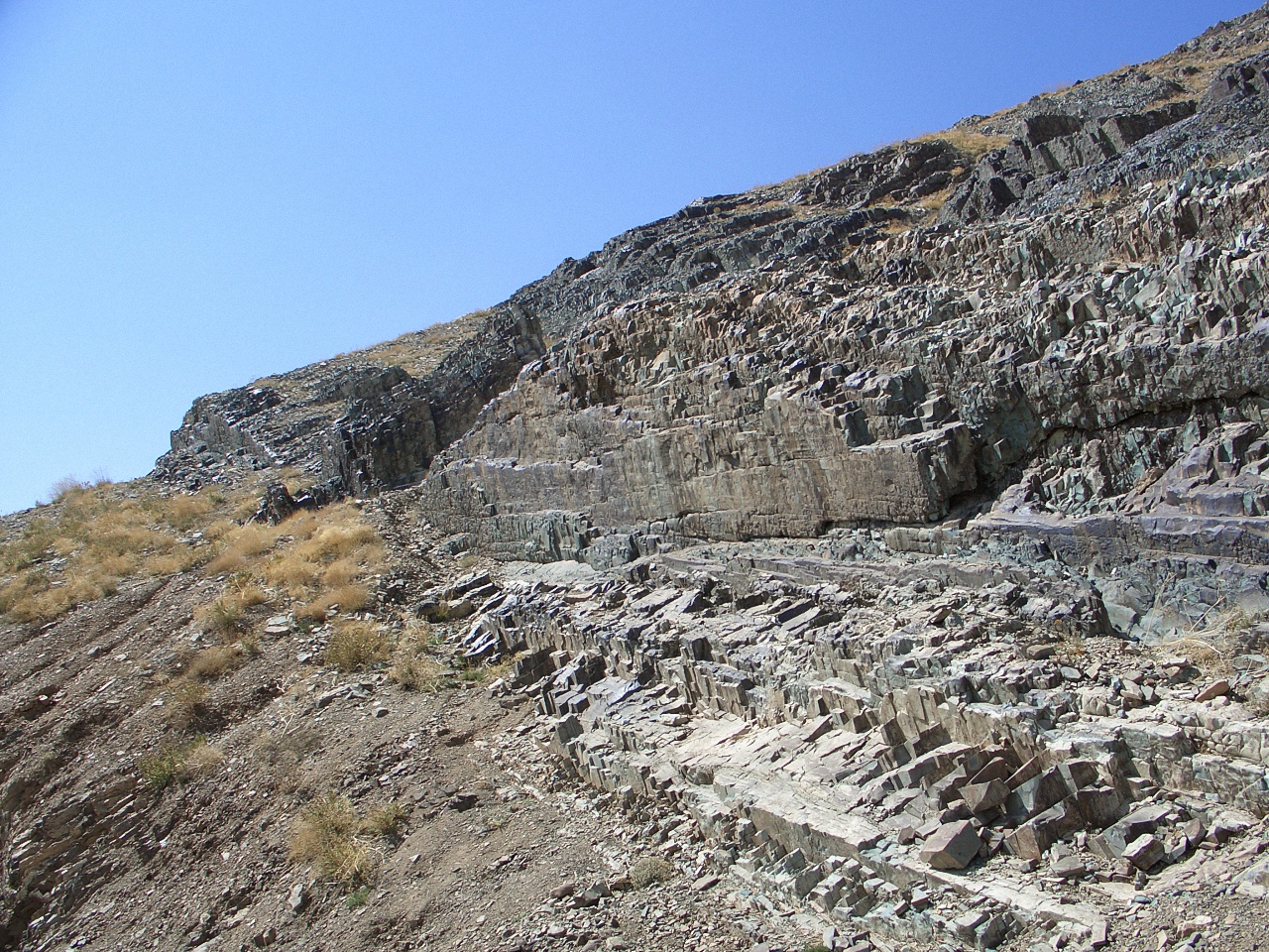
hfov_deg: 55.4
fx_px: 1210
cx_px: 634
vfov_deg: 42.9
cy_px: 476
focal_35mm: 33
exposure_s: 1/320
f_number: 5.6
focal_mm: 7.1
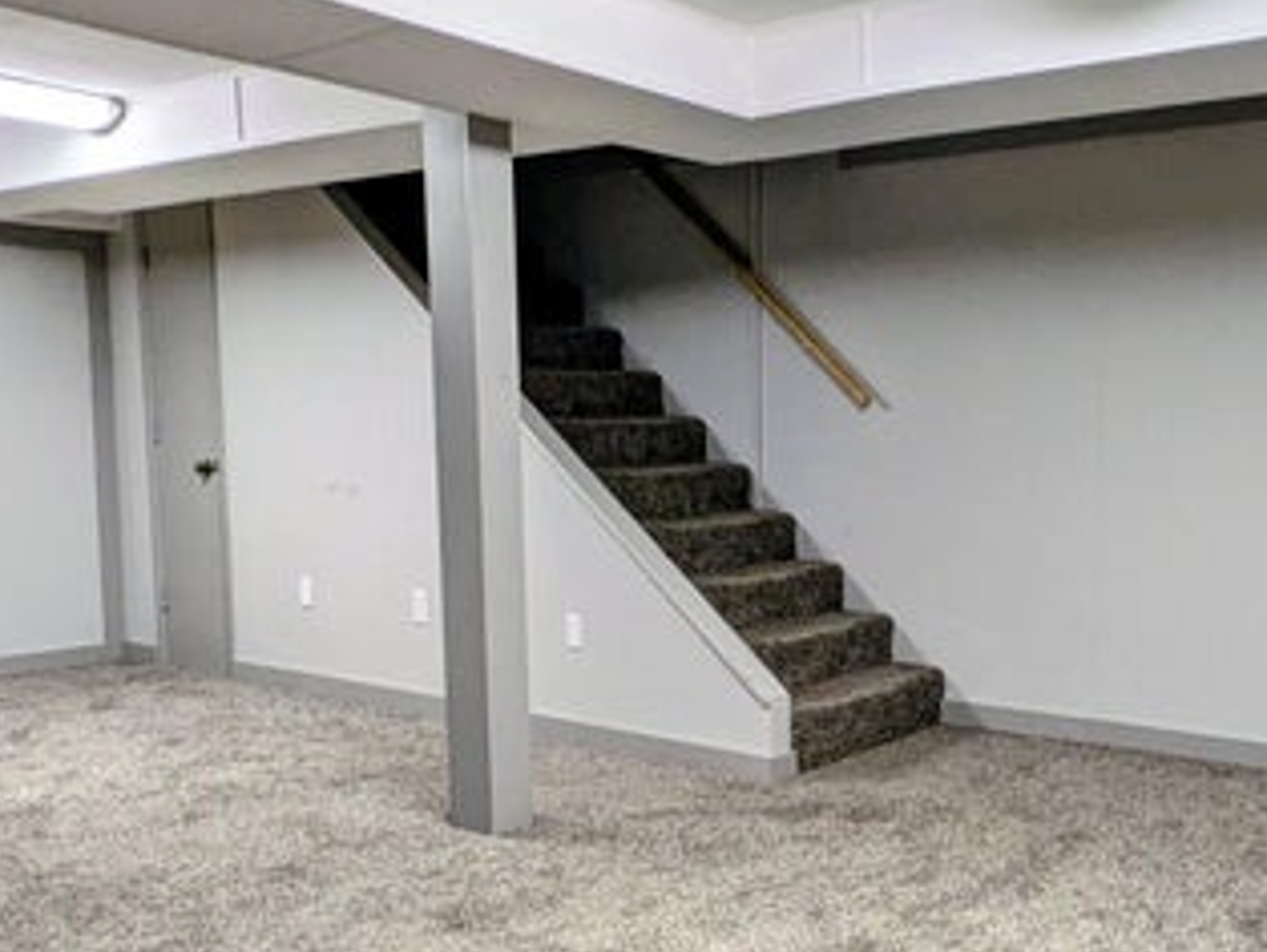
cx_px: 926
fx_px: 1392
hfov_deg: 47.4
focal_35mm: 38
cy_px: 569
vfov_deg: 37.6
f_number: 2.2
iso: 66
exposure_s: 1/60
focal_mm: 1.85
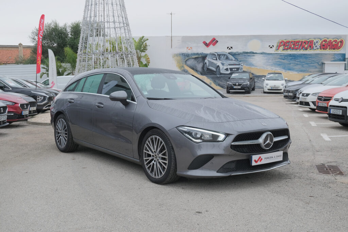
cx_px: 174
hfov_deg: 47.4
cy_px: 116
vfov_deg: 32.6
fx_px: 396
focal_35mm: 41
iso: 400
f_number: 8
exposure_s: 1/100
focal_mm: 27.1
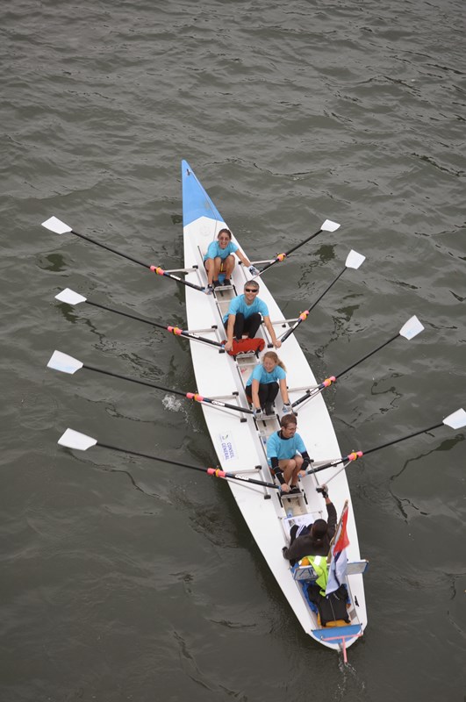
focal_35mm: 82
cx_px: 233
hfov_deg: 16.5
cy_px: 351
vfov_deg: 24.7
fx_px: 1607
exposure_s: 1/125
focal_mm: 55
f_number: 5.6
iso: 220
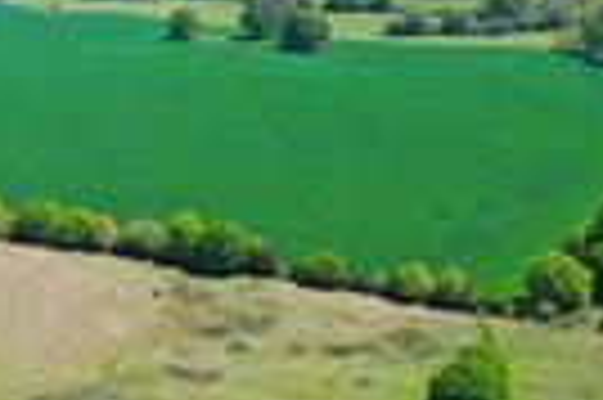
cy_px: 470
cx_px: 151
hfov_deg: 22.4
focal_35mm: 90
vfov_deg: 14.7
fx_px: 1506
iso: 100
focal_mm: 10.26
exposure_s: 1/320
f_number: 5
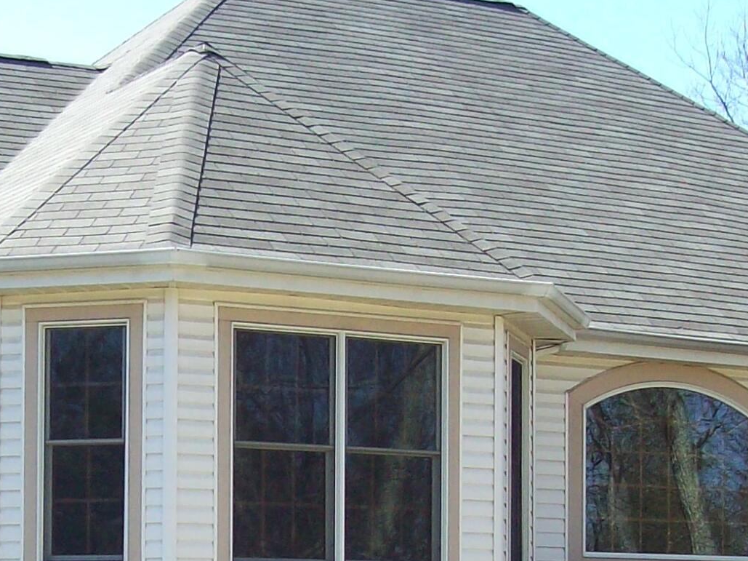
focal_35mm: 105
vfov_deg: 13.7
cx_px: 256
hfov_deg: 18.7
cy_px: 664
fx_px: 2268
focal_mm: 6
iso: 80
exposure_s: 1/443
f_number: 2.7
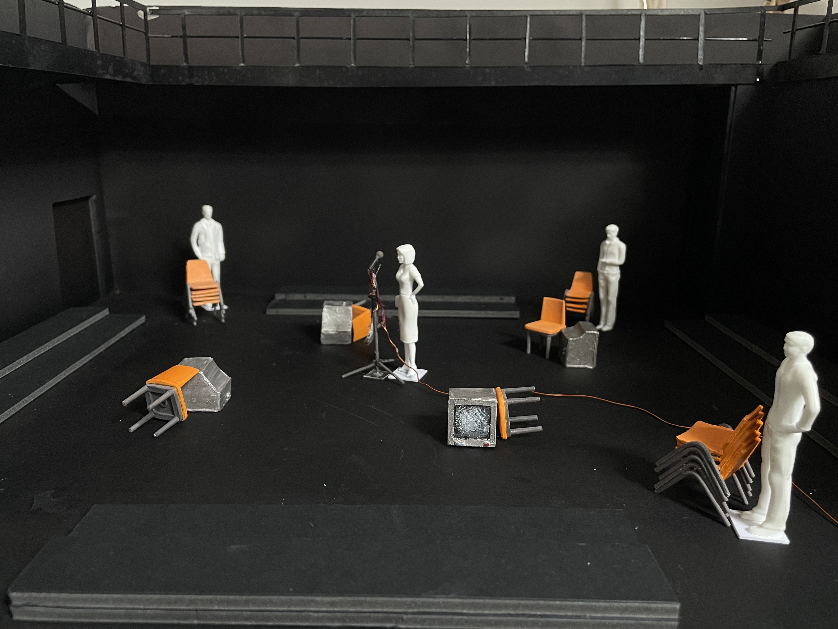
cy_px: 316
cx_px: 414
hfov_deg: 63.4
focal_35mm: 28
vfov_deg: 49.7
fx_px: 678
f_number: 1.6
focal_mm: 4.2
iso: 320
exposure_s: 1/60
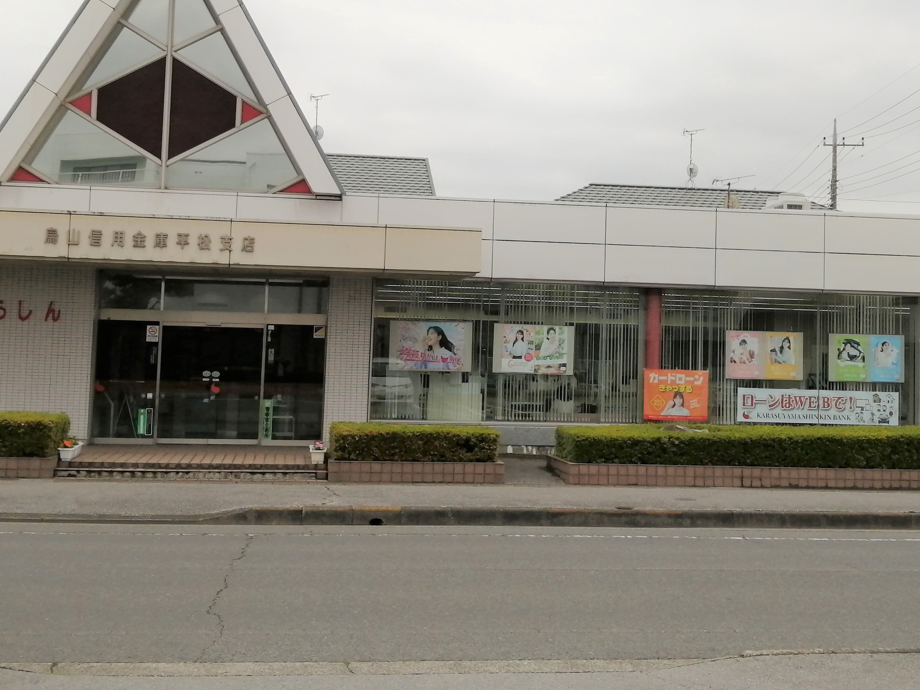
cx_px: 521
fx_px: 1462
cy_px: 234
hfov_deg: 34.9
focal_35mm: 55
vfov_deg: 26.4
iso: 50
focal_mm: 3.62
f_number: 1.8
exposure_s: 1/487
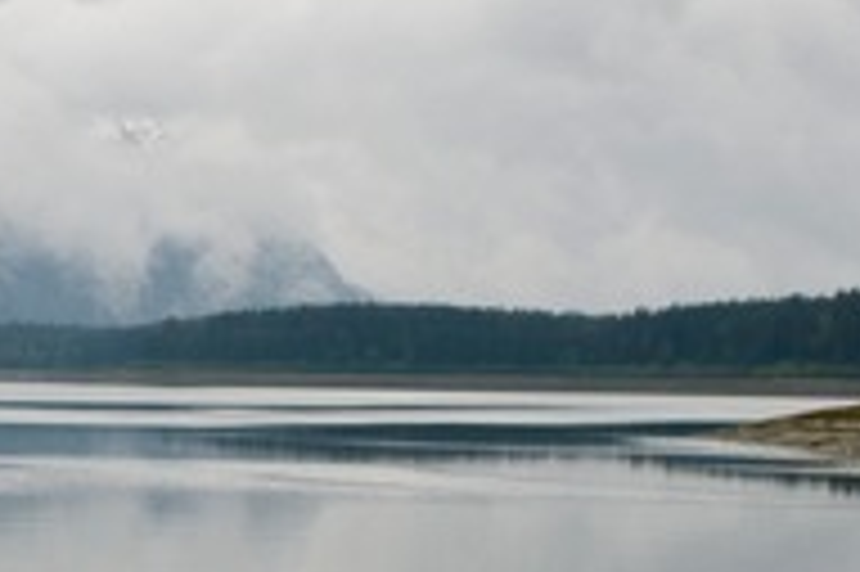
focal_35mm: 134
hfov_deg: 14.1
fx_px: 3189
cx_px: -540
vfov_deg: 10.2
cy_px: 554
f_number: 5
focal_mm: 17
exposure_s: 1/800
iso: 200
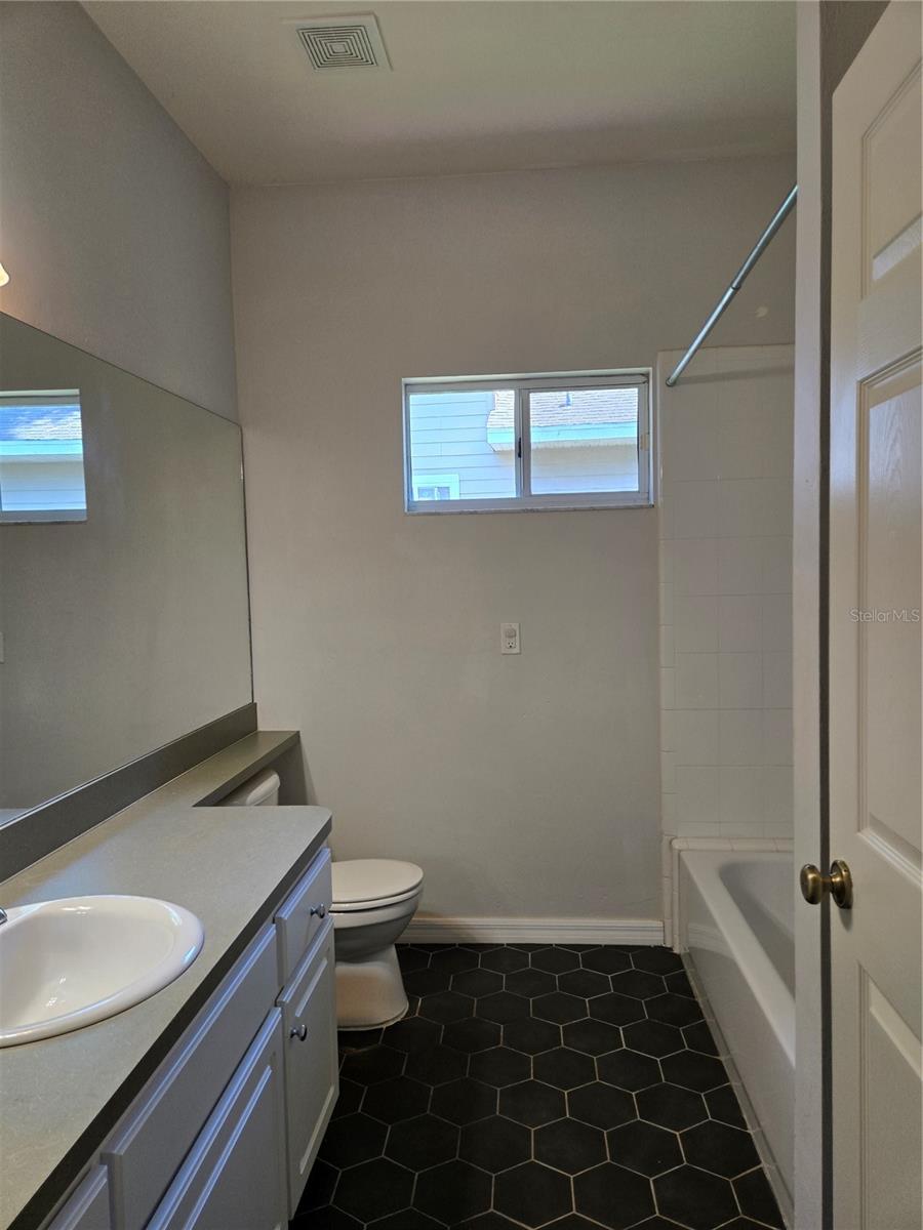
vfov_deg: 73.9
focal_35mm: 23
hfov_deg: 58.9
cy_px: 615
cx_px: 462
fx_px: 818
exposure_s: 1/120
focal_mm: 5.4
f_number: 1.8
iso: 100
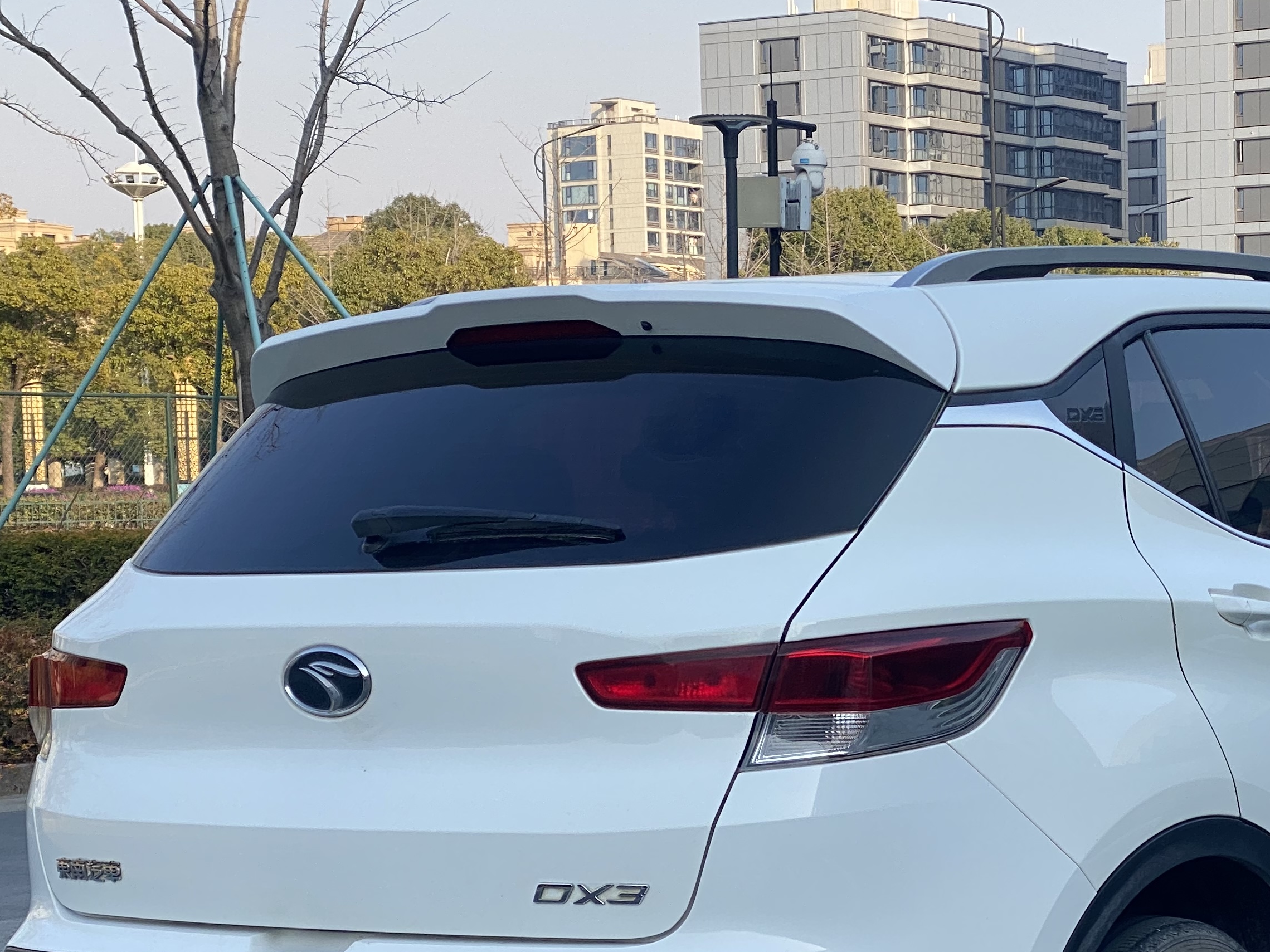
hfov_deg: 21.0
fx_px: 3375
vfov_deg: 16.0
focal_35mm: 92
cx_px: 1034
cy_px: 724
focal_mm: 6
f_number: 2
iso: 20
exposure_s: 1/826
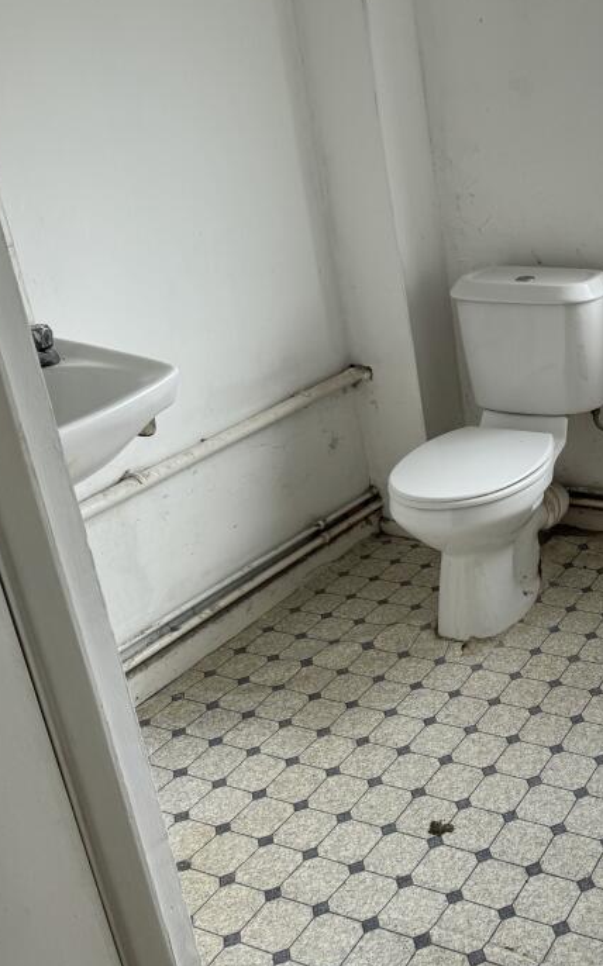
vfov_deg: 51.5
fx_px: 1000
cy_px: 431
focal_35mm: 38
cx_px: 633
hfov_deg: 30.6
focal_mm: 6.76
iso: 80
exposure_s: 1/399
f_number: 1.78
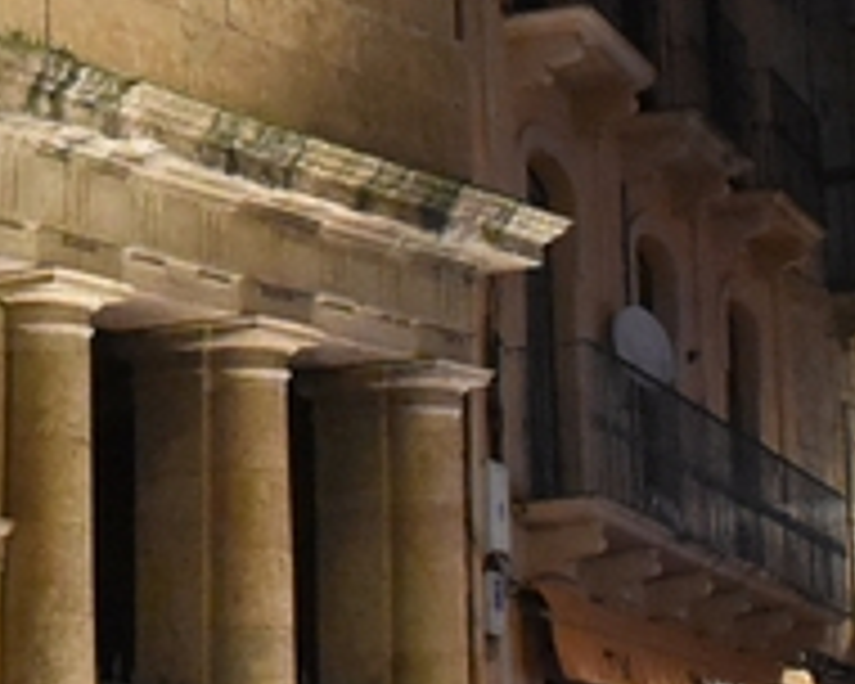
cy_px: 50
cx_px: -81
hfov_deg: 15.6
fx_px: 3037
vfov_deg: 12.7
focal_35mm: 120
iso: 5000
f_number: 3.5
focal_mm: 18
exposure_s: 1/60
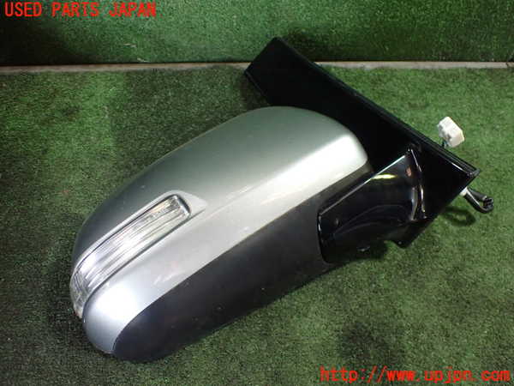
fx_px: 445
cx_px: 257
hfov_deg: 60.0
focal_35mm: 30
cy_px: 193
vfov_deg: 46.8
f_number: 2.3
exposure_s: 1/125
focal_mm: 5.4
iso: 800
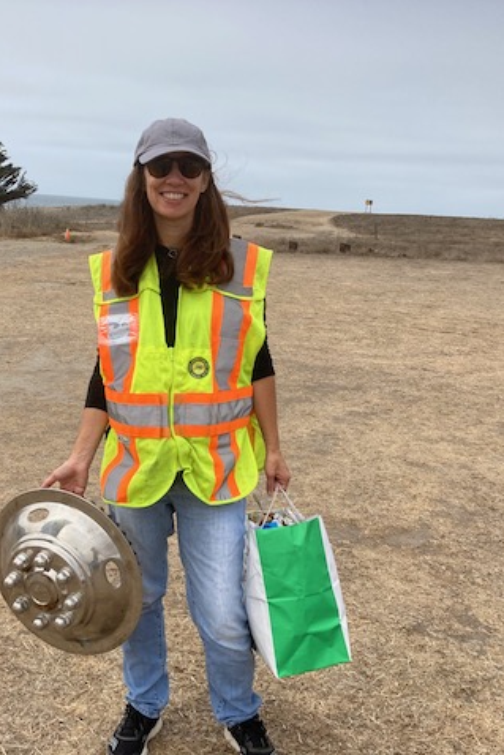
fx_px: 818
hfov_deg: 34.1
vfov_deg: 49.5
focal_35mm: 39
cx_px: 193
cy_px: 378
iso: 20
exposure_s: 1/1656
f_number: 1.8
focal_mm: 3.99
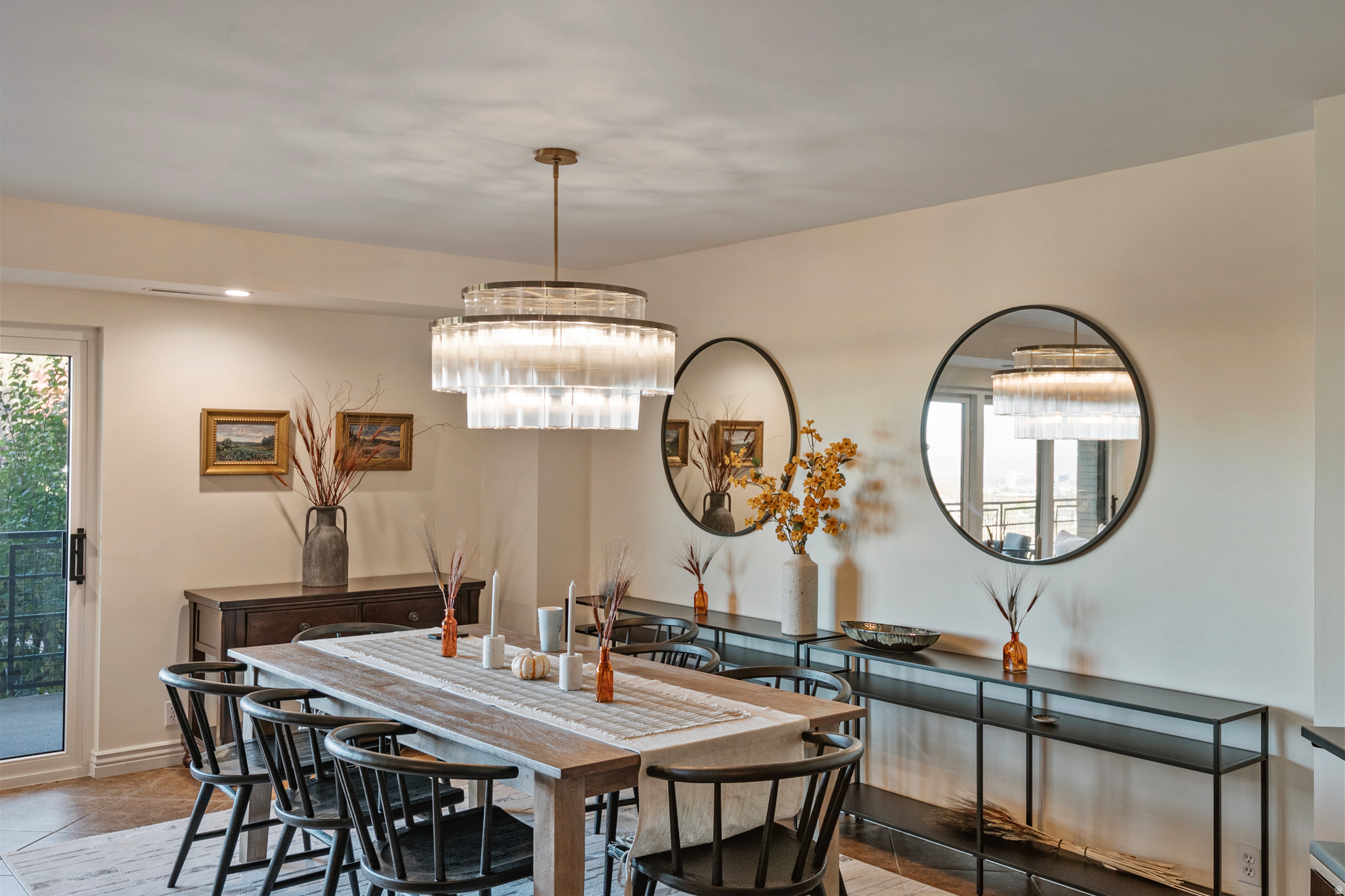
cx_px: 672
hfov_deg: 60.3
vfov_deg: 42.3
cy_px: 448
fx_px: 1158
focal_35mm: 31
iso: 800
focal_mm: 31
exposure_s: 1/13
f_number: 8
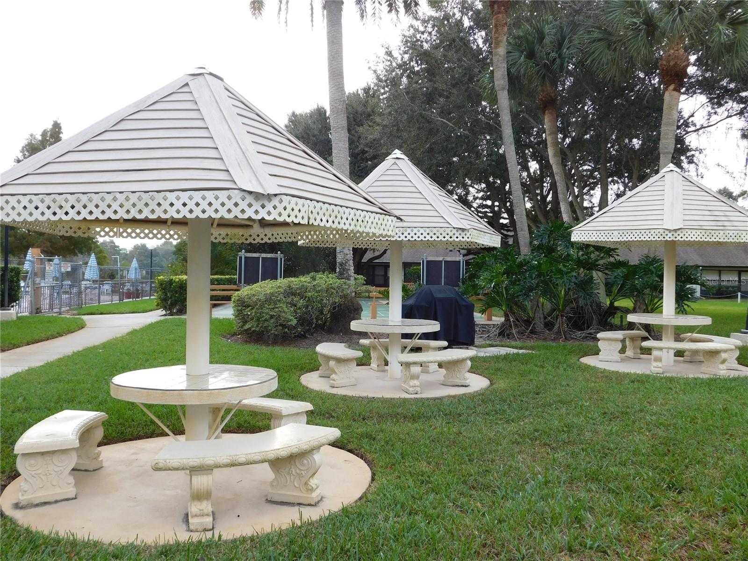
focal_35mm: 30
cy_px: 280
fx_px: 648
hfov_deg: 60.0
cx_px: 374
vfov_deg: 46.8
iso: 125
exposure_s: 1/200
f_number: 3.2
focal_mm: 5.3
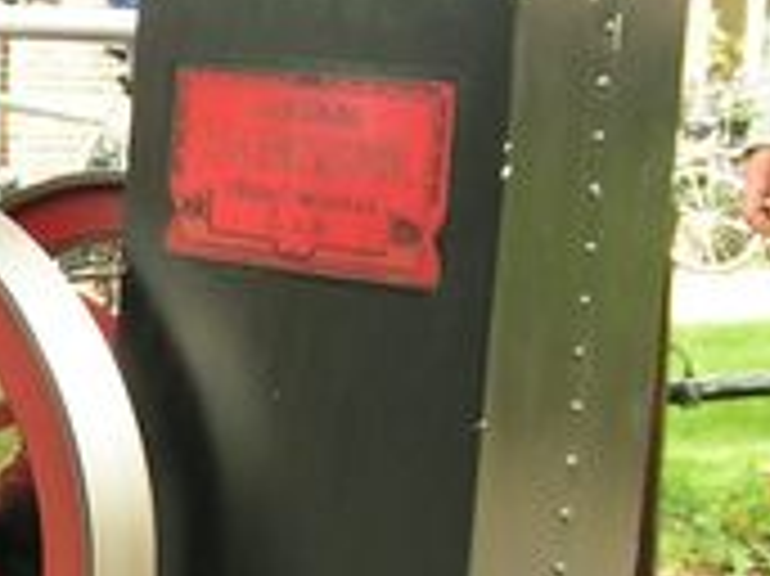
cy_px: 556
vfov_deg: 13.3
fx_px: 2445
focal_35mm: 110
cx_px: -11
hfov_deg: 17.5
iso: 50
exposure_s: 1/80
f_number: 4
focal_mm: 5.8
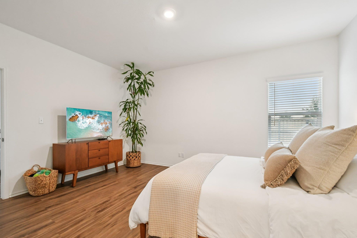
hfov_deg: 100.4
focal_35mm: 15
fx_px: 149
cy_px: 119
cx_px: 178
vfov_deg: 77.3
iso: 1400
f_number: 8
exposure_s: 1/30
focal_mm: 10
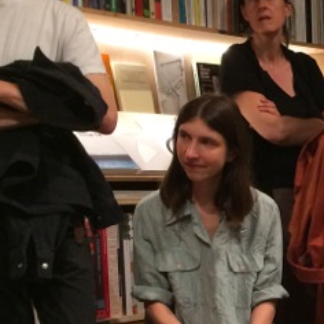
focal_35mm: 87
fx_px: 921
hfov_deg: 18.1
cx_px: 463
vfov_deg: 19.5
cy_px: 306
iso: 250
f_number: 2.2
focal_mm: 4.15
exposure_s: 1/33
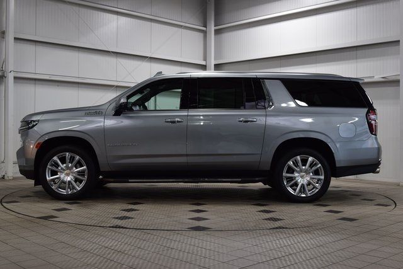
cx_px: 202
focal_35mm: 44
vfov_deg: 30.9
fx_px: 487
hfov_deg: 45.0
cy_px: 134
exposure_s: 1/30
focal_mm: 29
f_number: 7.1
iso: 400
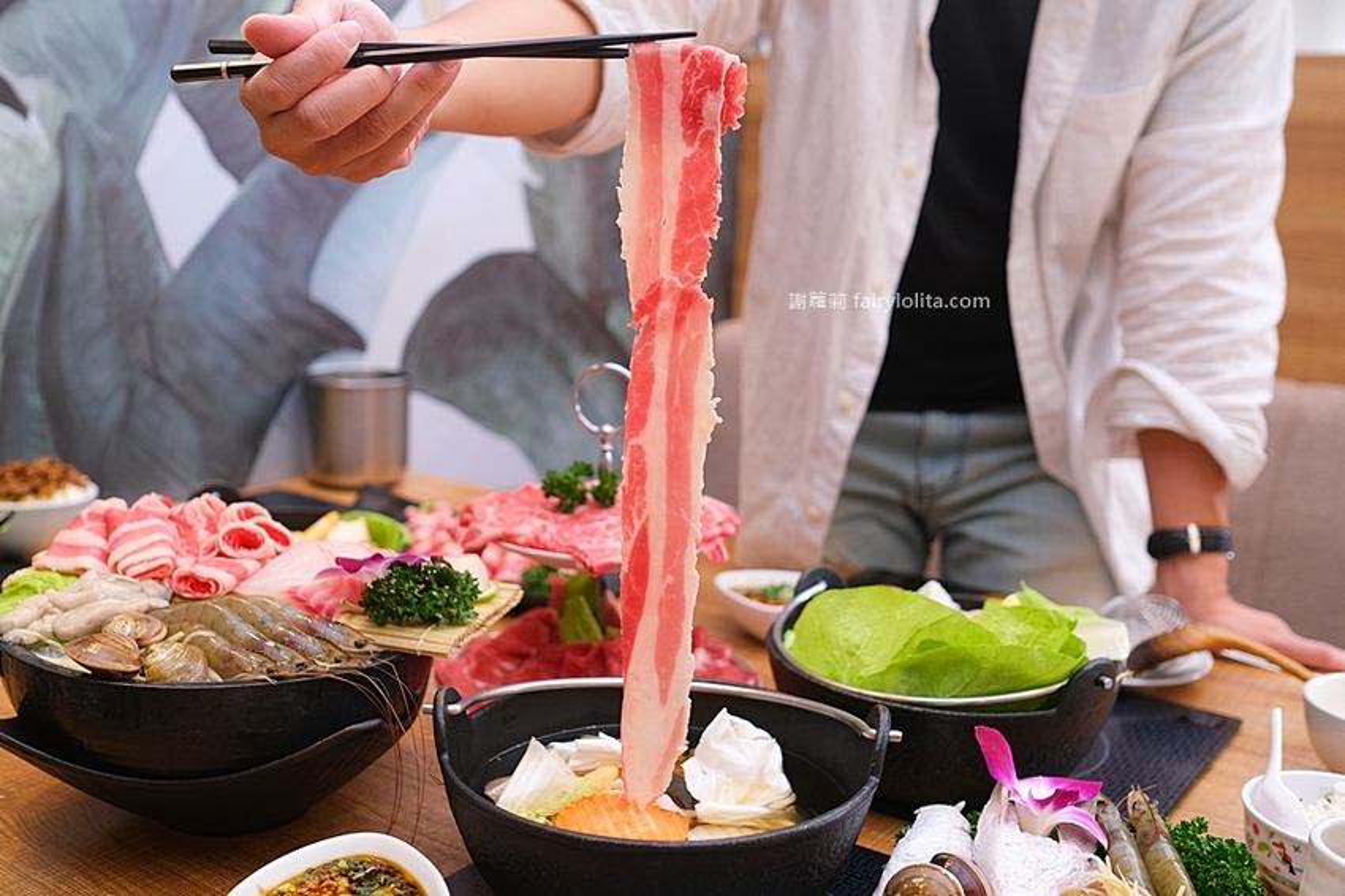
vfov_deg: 37.8
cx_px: 672
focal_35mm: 35
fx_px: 1307
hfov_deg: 54.5
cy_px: 448
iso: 1000
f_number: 2.8
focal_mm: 23
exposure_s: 1/75
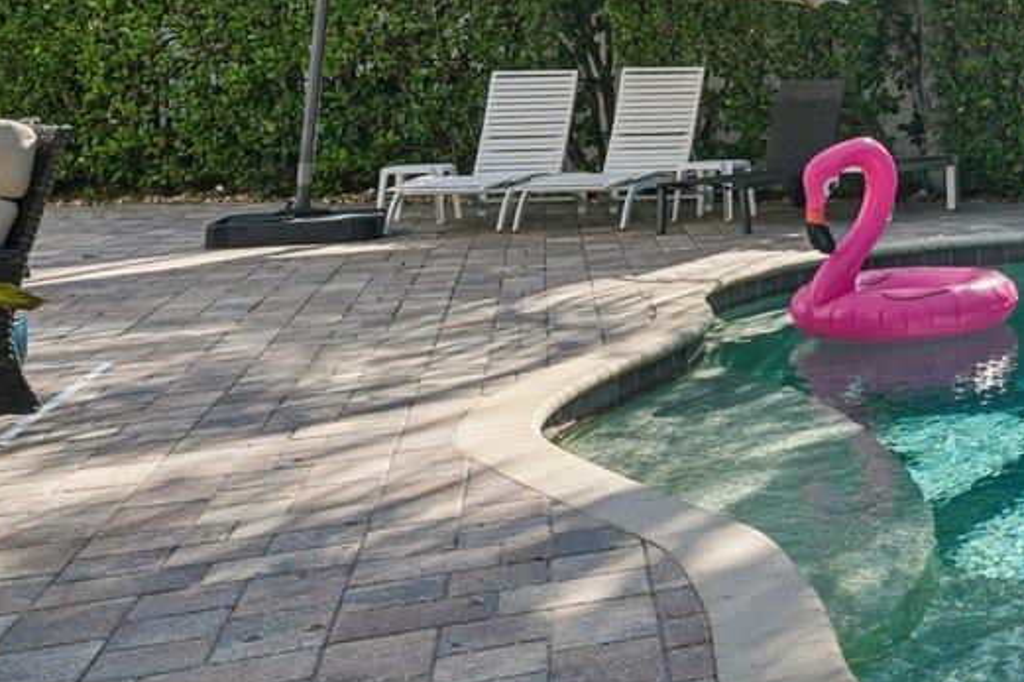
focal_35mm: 55
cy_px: 34
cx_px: 1553
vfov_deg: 23.8
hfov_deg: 26.1
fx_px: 1564
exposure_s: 1/60
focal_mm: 14
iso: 100
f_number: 11
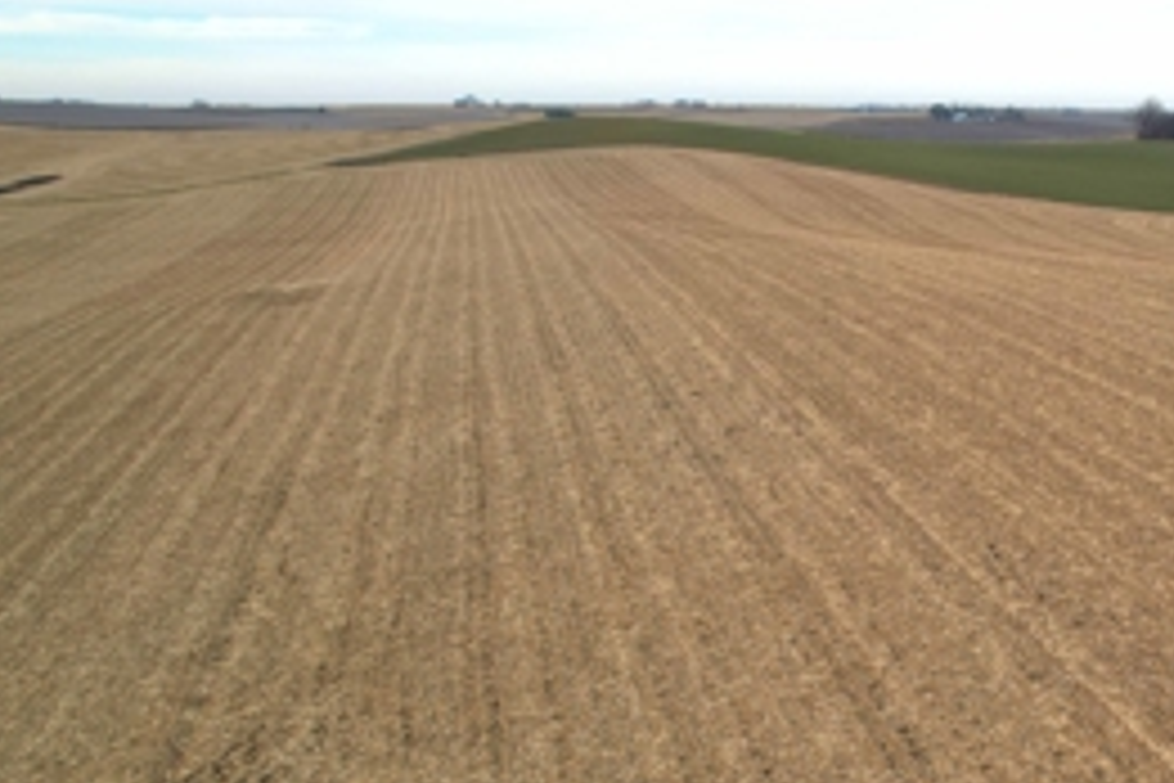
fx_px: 1239
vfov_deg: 33.9
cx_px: 990
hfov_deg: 47.1
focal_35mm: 38
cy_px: 644
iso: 100
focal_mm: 8.38
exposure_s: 1/640
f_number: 2.8
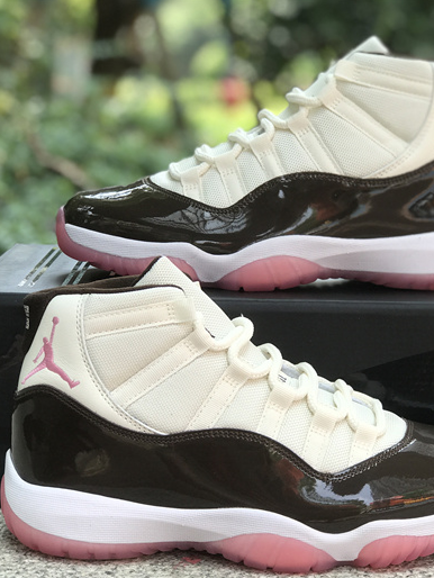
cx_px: 278
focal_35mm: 82
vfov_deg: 23.8
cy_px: 308
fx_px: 1370
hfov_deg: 18.0
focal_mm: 6.6
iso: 20
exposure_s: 1/112
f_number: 2.8
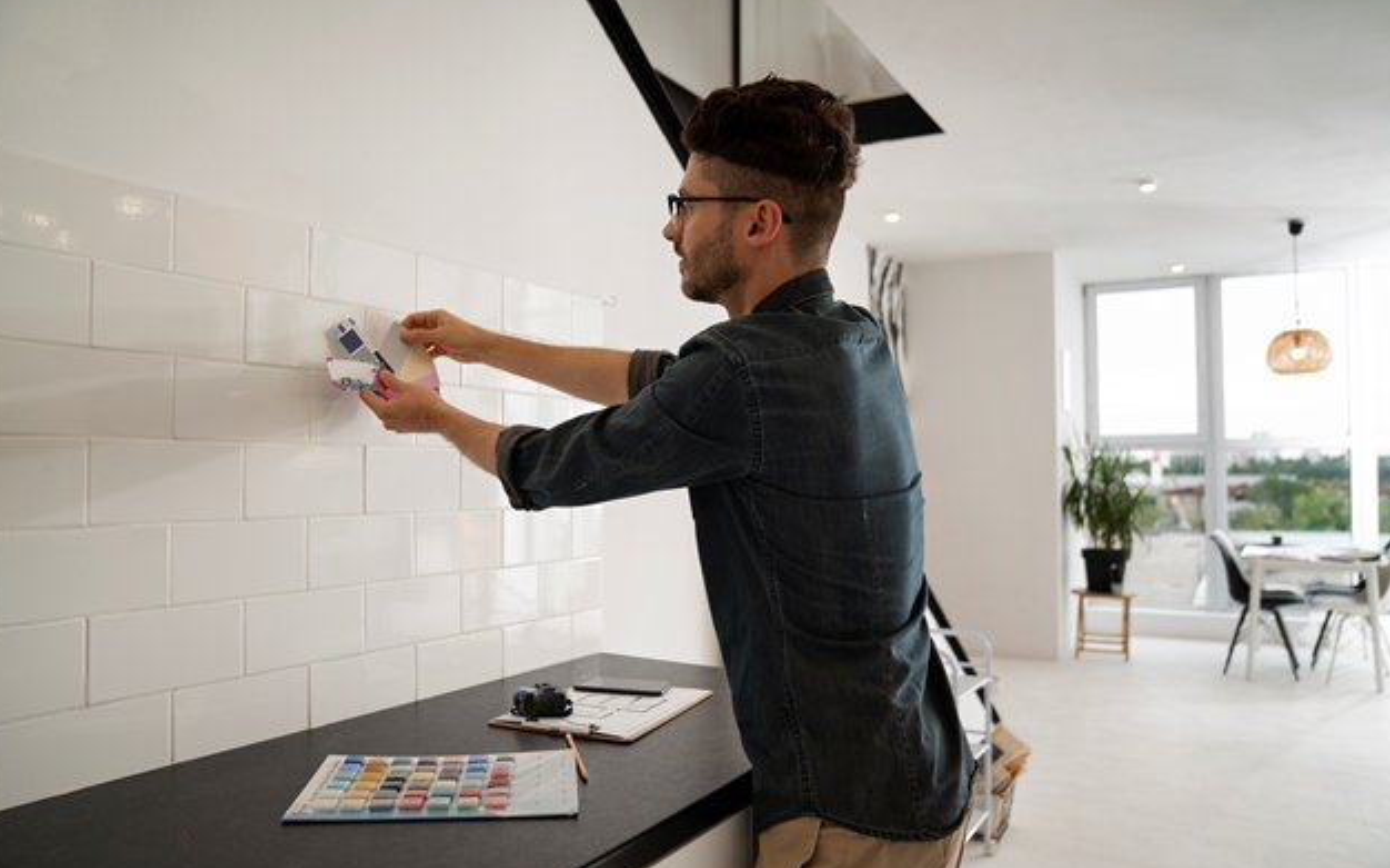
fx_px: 947
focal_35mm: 25
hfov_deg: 72.6
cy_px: 447
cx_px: 695
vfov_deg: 49.3
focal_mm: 24
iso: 400
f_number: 2.8
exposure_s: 1/160
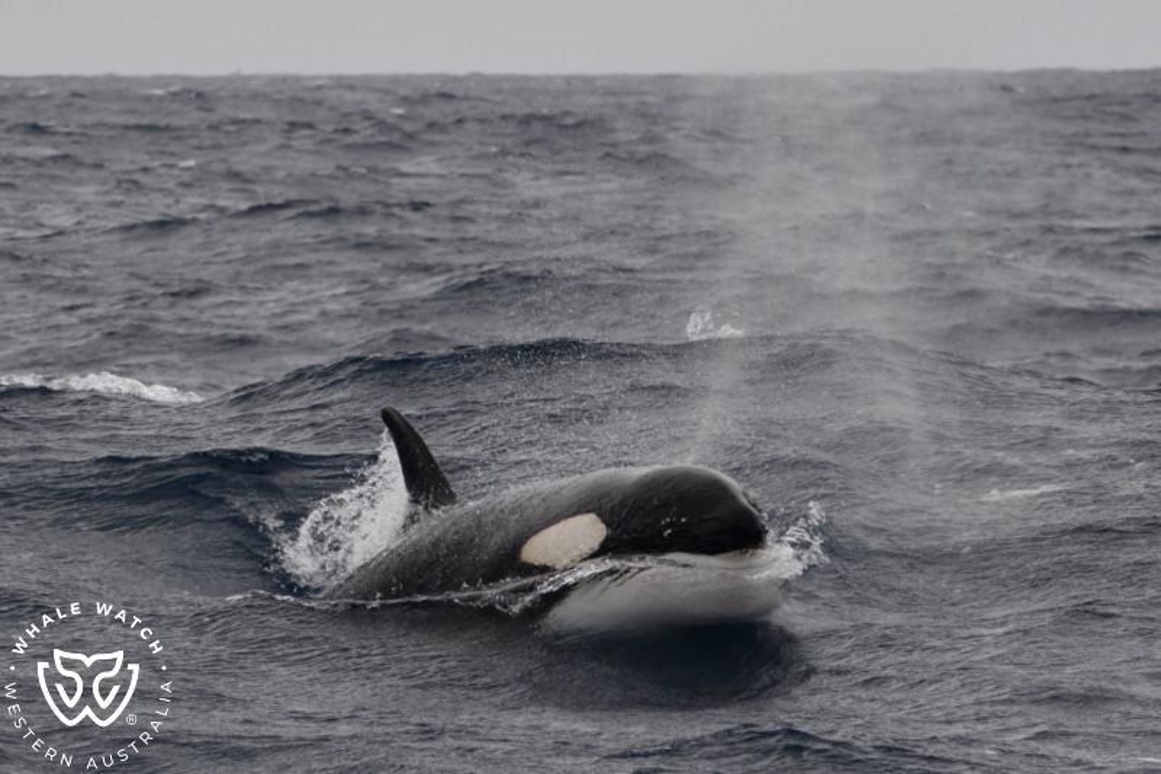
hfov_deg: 9.8
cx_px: 580
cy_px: 387
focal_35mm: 210
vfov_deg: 6.5
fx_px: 6771
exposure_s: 1/8000
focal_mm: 210
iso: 1100
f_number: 5.6
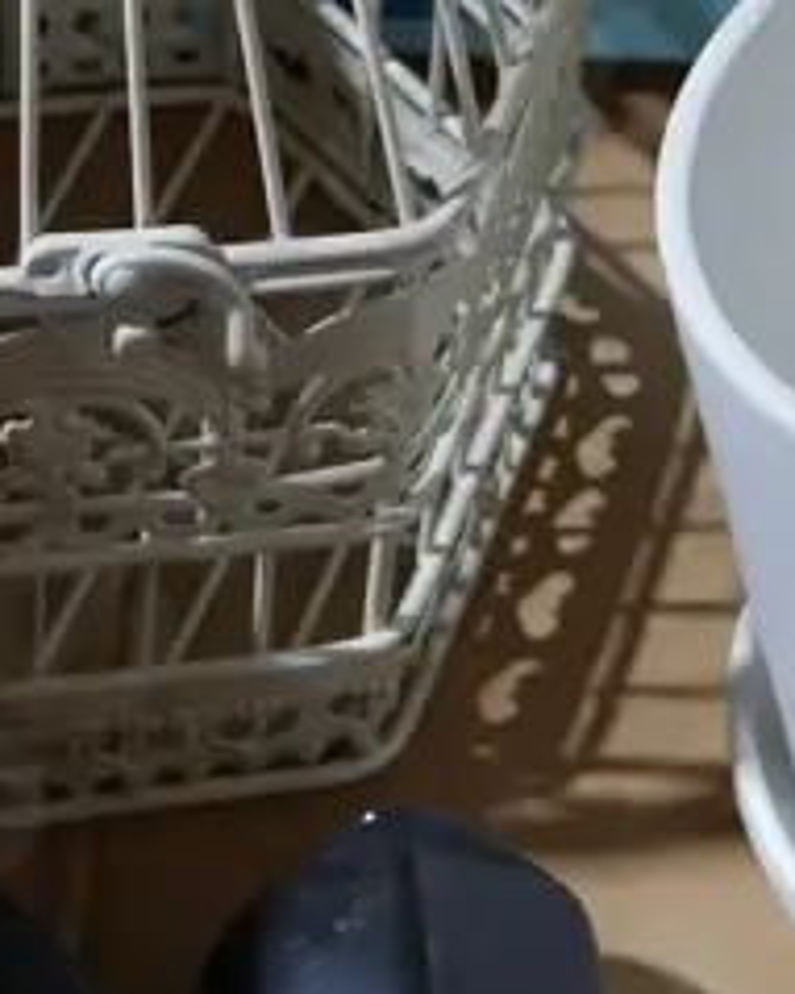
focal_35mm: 134
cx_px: 568
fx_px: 3944
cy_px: -33
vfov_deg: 14.1
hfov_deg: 11.5
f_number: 3.6
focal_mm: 16
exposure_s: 1/60
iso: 500
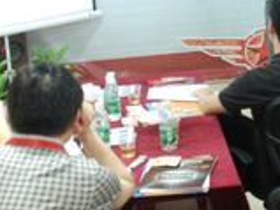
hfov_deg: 20.8
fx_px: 736
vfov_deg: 15.8
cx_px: 284
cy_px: -23
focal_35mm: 91
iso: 400
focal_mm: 20
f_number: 4.5
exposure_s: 1/6
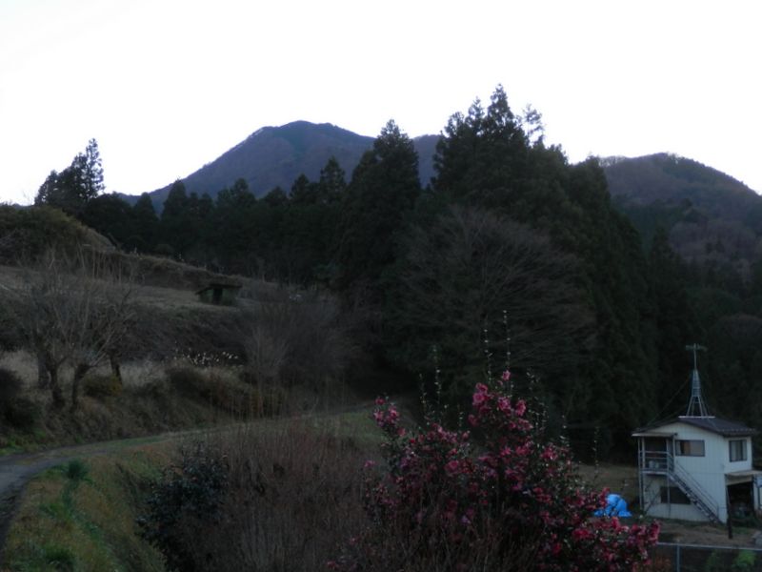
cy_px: 286
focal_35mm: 40
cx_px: 381
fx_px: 881
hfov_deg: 46.8
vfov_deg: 36.0
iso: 100
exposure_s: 1/80
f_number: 3.7
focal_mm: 7.3
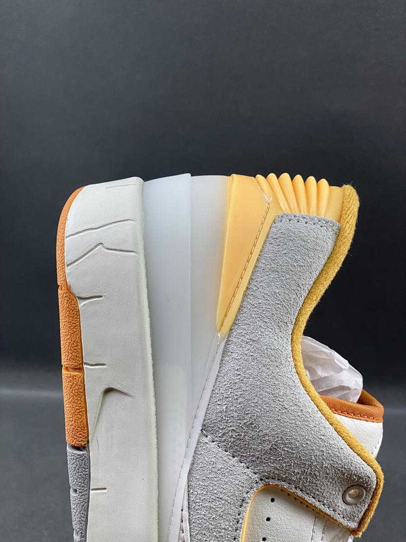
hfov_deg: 28.0
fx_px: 813
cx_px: 203
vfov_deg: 36.8
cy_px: 271
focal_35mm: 52
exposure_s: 1/100
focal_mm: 6
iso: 40
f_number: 2
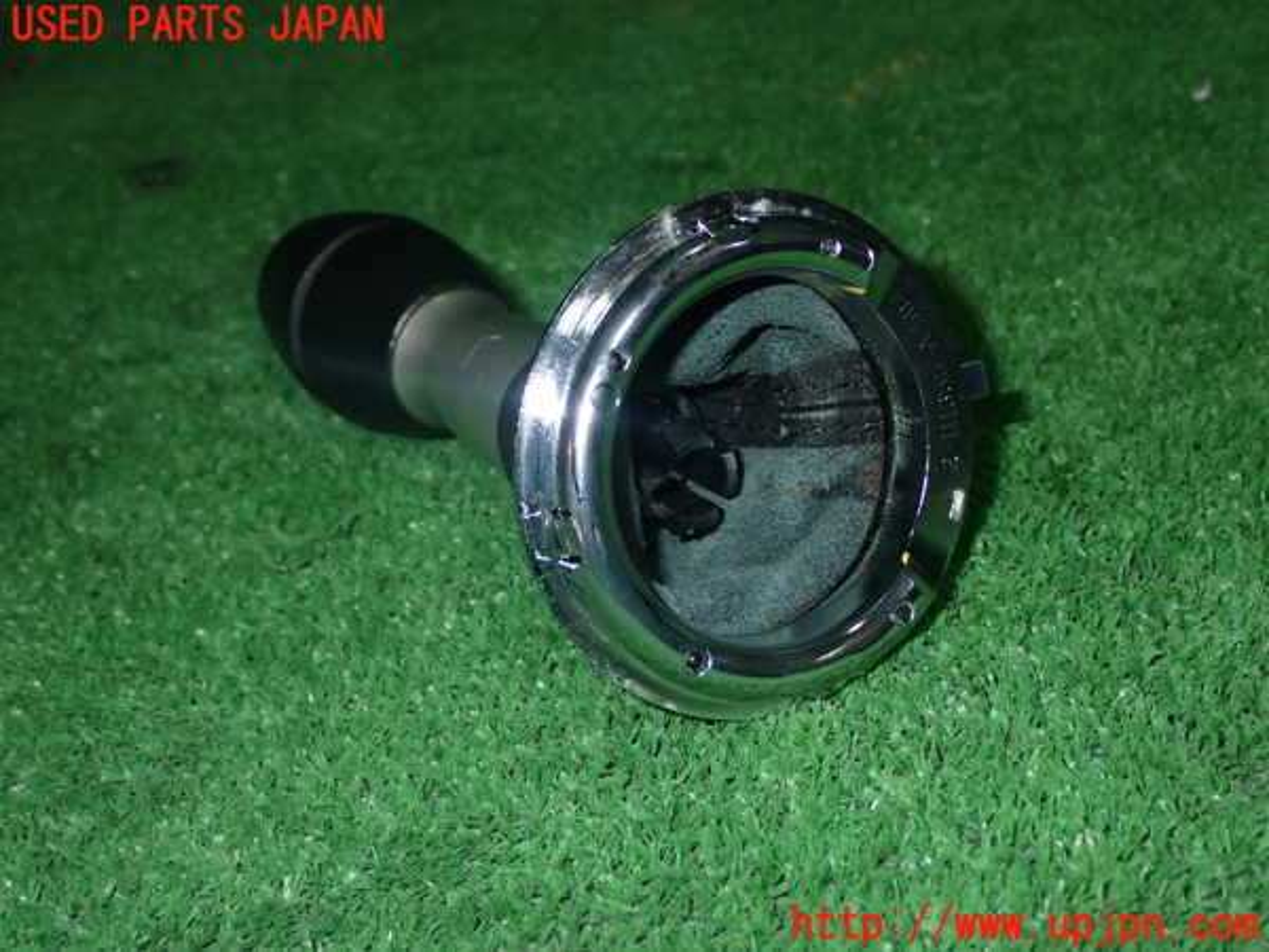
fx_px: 1980
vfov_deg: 27.0
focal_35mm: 54
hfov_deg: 35.5
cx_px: 634
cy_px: 476
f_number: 10
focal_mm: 9.65
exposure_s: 1/50
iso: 400
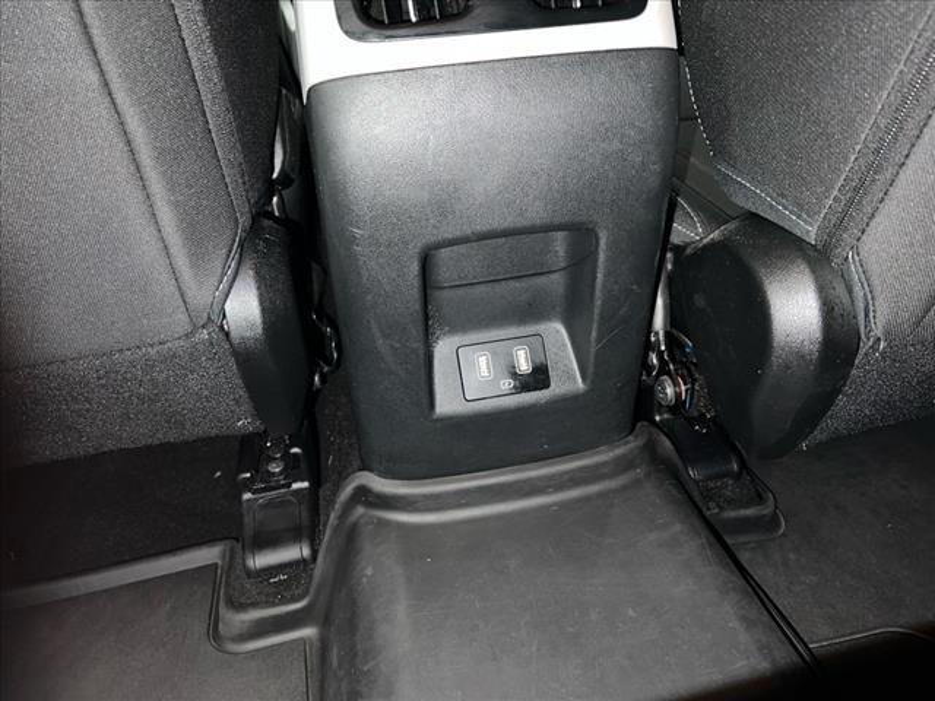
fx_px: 702
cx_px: 468
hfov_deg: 67.3
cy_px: 350
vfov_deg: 53.1
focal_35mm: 26
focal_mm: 5.7
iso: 32
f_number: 1.5
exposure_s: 1/4
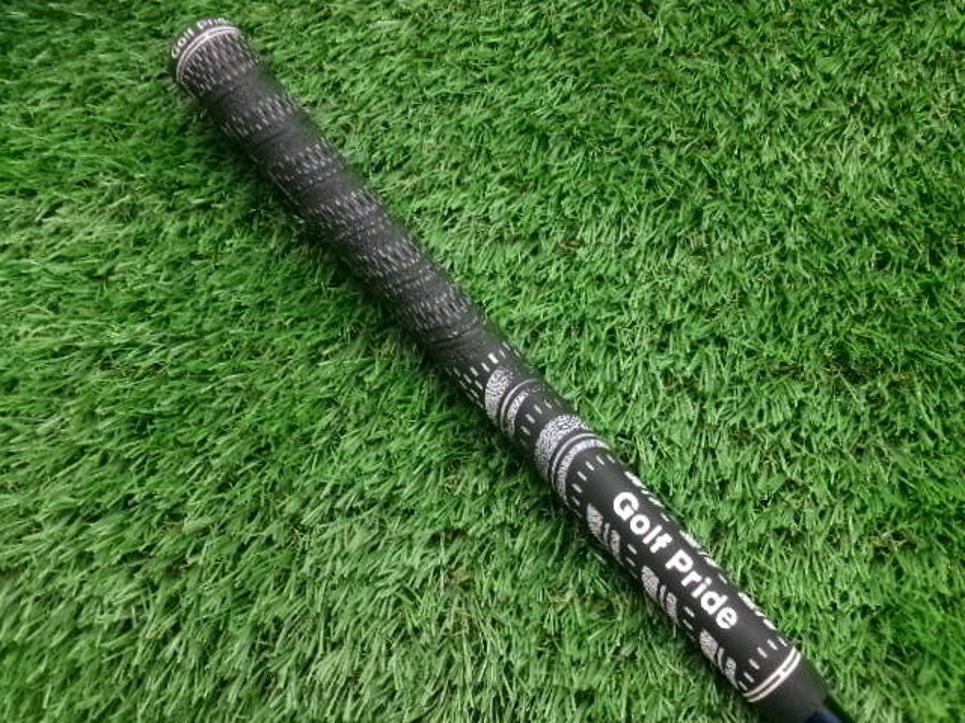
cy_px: 362
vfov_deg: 49.7
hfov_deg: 63.4
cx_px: 482
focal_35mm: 28
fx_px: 781
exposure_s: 1/34
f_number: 3.9
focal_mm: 5.1
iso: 800
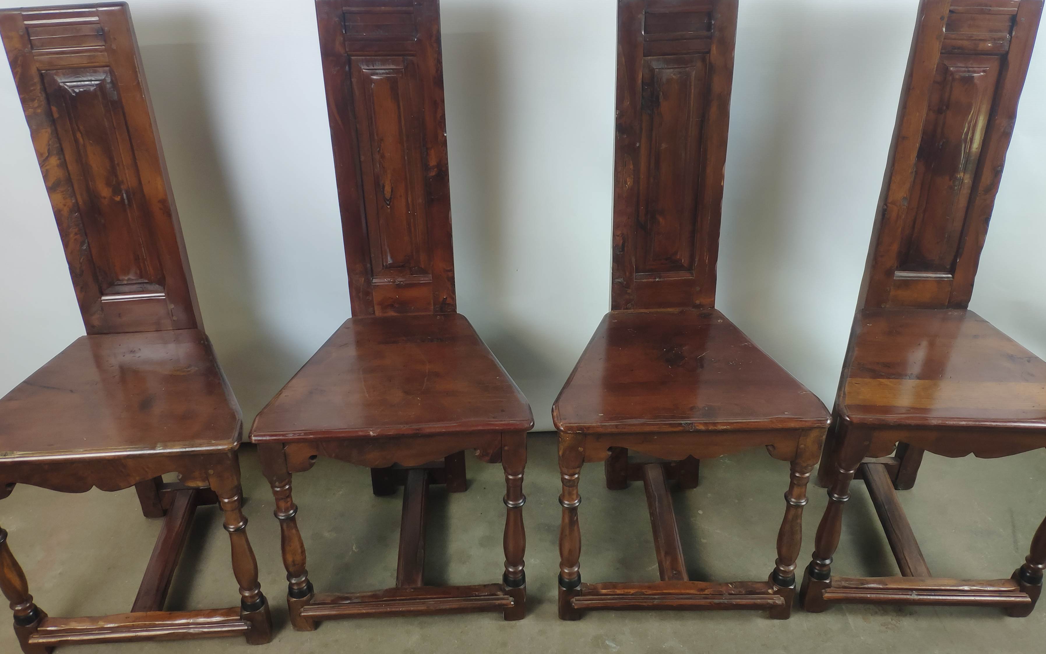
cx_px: 527
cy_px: 285
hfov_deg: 72.5
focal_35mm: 25
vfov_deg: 49.2
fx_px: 713
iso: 234
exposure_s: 1/50
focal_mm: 4.22
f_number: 1.8
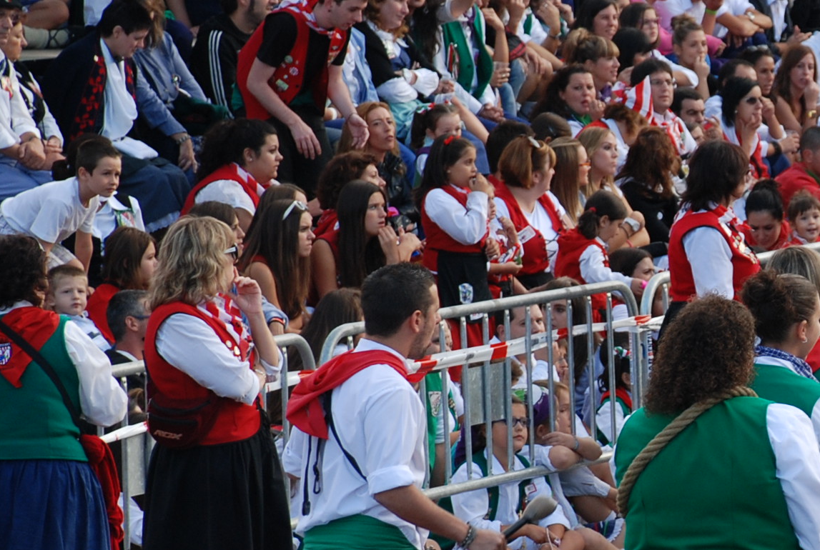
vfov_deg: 4.0
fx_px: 7783
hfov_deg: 6.0
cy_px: 397
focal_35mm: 341
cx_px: 925
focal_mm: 90
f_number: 5.6
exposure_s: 1/125
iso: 220
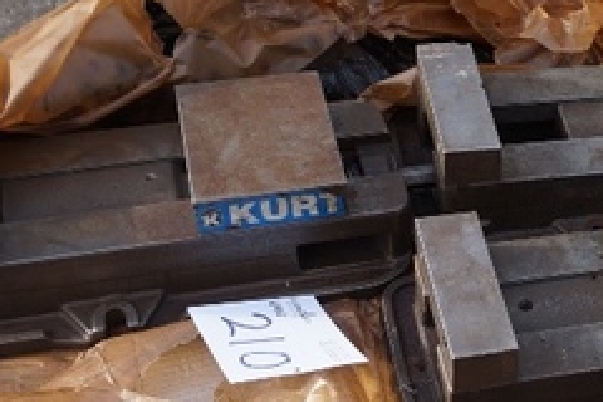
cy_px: 427
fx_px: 1206
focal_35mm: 72
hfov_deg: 26.2
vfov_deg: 18.3
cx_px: 641
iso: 100
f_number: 5
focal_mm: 16
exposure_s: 1/200
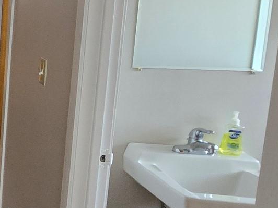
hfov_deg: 25.3
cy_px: 40
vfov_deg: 28.4
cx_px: -167
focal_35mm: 50
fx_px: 402
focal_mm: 2.2
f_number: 2.2
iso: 400
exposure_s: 1/60
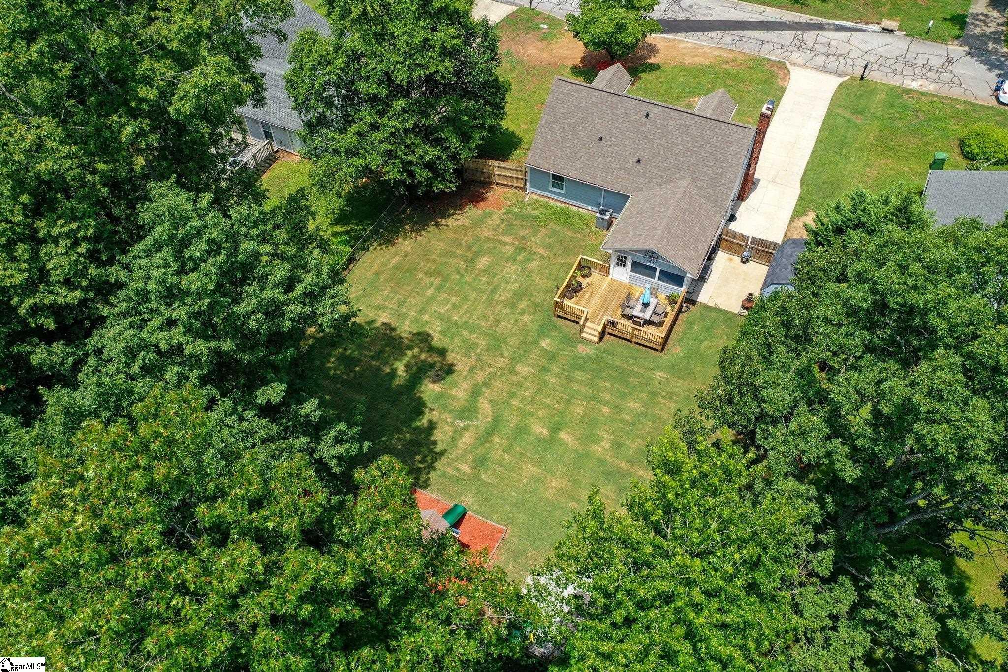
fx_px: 784
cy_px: 336
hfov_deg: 65.5
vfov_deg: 46.4
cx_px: 504
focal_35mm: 28
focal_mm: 10.26
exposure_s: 1/200
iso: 100
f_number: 3.5
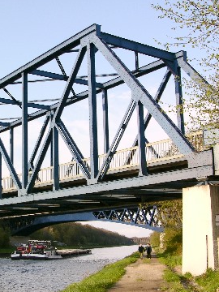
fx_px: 481
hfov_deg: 25.0
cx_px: 29
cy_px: 162
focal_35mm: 57
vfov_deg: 33.7
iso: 50
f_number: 6.3
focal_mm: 8.9
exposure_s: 1/94.5
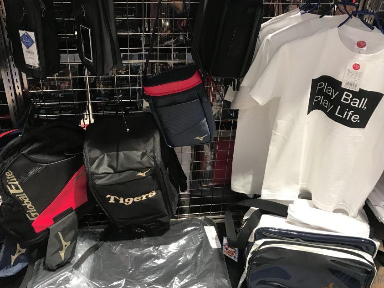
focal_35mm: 34
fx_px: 377
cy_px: 130
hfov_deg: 54.0
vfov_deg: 41.7
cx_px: 186
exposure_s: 1/23
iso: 40
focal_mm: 3.99
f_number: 1.8
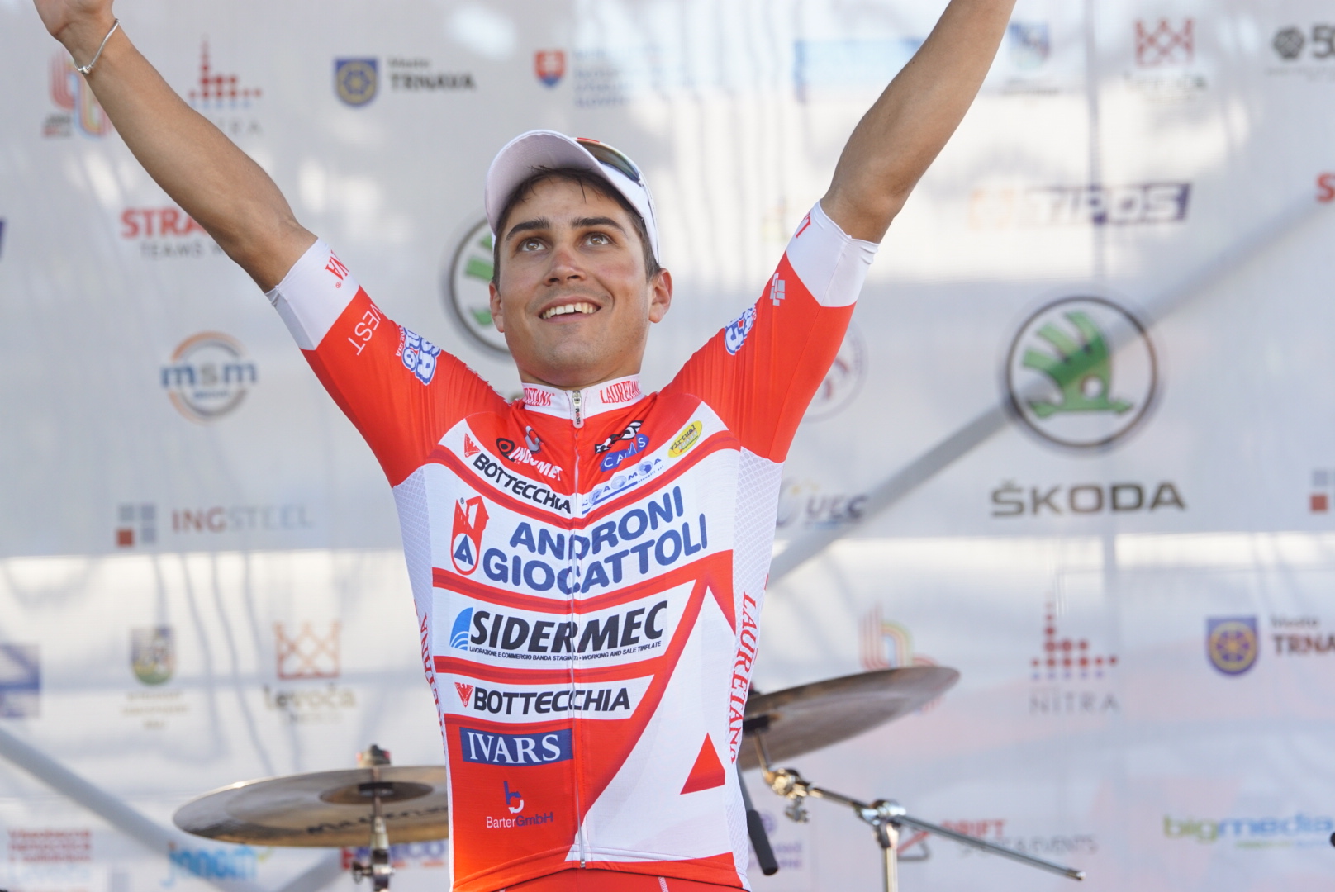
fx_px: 8349
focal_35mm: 225
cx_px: 668
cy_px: 446
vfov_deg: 6.1
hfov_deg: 9.1
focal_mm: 150
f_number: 4
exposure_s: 1/250
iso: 400
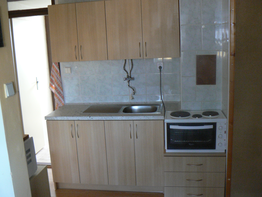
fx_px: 272
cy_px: 98
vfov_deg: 39.7
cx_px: 131
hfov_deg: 51.4
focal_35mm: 36
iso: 200
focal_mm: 6
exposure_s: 1/8
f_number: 2.8
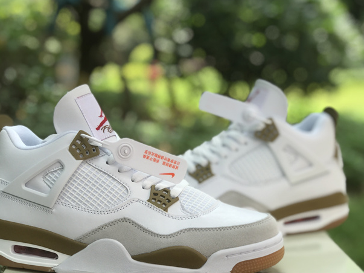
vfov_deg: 21.0
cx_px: 165
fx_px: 736
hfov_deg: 27.8
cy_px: 147
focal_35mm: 70
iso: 20
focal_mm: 6.6
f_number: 2.8
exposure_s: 1/199
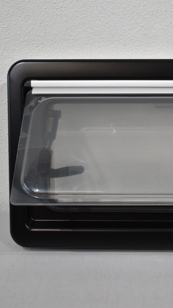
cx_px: 156
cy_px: 154
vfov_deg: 25.7
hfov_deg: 14.5
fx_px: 675
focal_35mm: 83
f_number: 4.5
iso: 800
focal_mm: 35
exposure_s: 1/250
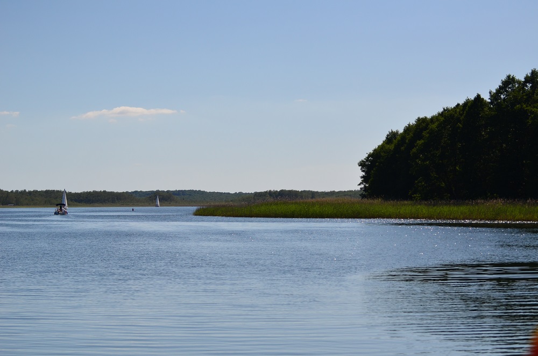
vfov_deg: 13.0
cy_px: 178
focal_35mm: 105
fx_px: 1566
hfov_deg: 19.5
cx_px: 269
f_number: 4.5
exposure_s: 1/8000
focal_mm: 70
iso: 320
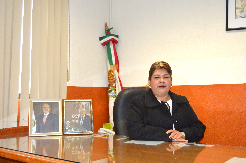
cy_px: 82
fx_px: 266
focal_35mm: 39
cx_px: 123
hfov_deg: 49.6
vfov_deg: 34.1
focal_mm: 26
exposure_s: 1/60
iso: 640
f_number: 4
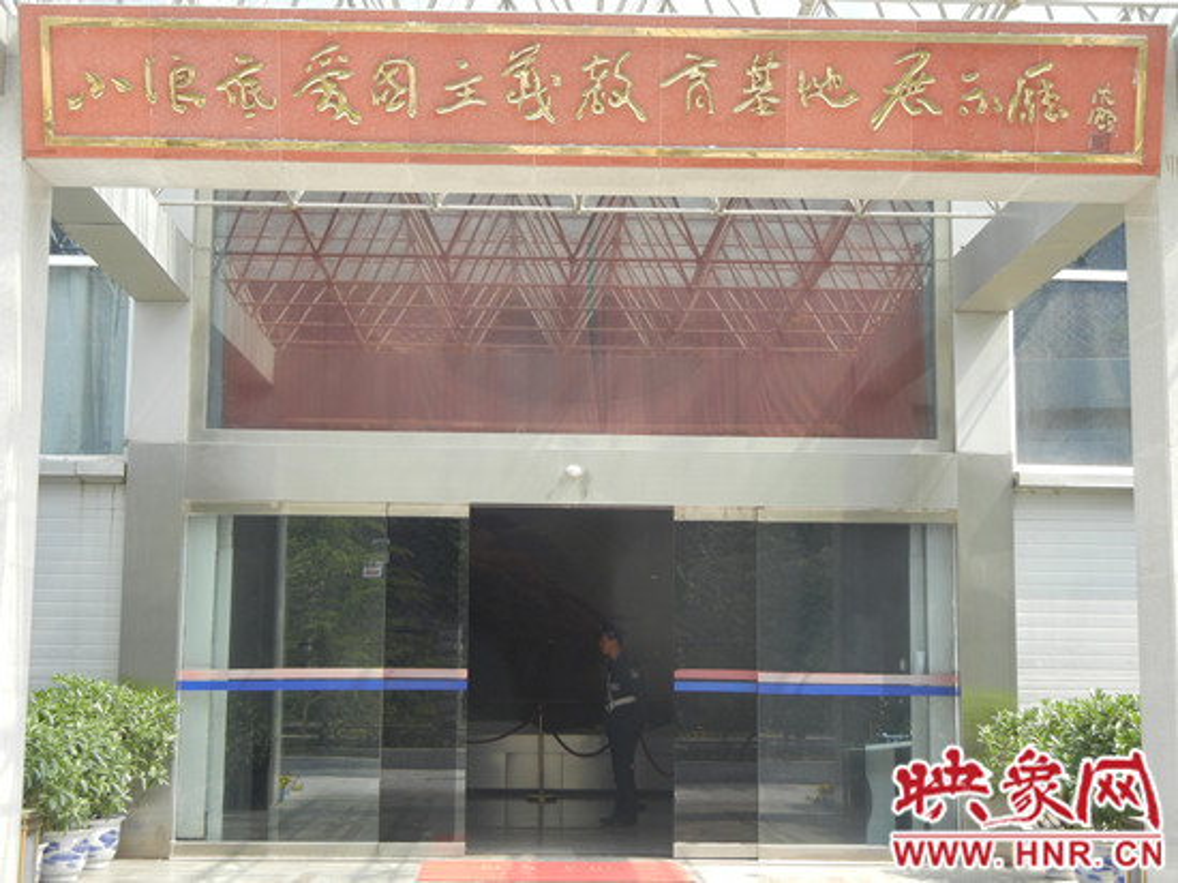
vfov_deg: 28.0
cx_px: 589
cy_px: 442
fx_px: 1769
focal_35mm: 52
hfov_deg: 36.8
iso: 160
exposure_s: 1/172
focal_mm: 9.3
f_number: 3.9
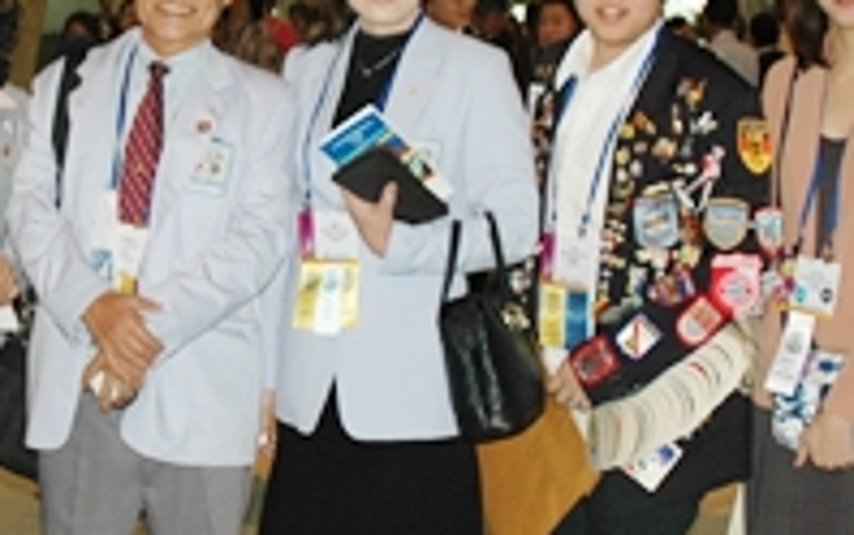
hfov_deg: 26.9
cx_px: 246
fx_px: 1770
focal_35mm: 76
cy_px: 147
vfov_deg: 17.1
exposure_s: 1/60
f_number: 3.5
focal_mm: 18
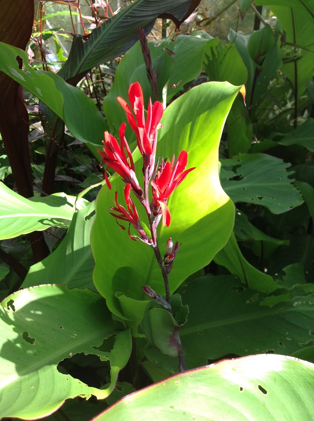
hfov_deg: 40.6
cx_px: 157
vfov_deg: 52.7
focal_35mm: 35
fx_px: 424
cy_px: 210
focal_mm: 4.28
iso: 50
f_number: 2.4
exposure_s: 1/252
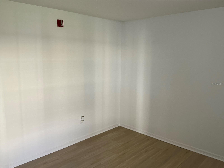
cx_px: 112
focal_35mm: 28
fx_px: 181
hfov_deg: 63.4
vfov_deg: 49.7
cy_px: 84
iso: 80
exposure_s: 1/60
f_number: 1.8
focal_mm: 3
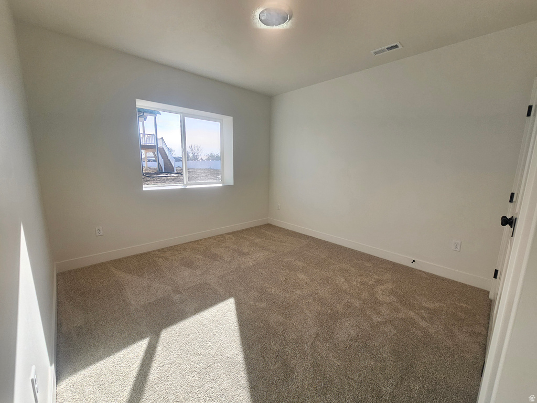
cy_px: 202
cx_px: 268
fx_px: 202
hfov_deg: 106.2
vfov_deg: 89.9
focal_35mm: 13
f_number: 2.2
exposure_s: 1/249
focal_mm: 2.2
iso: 50
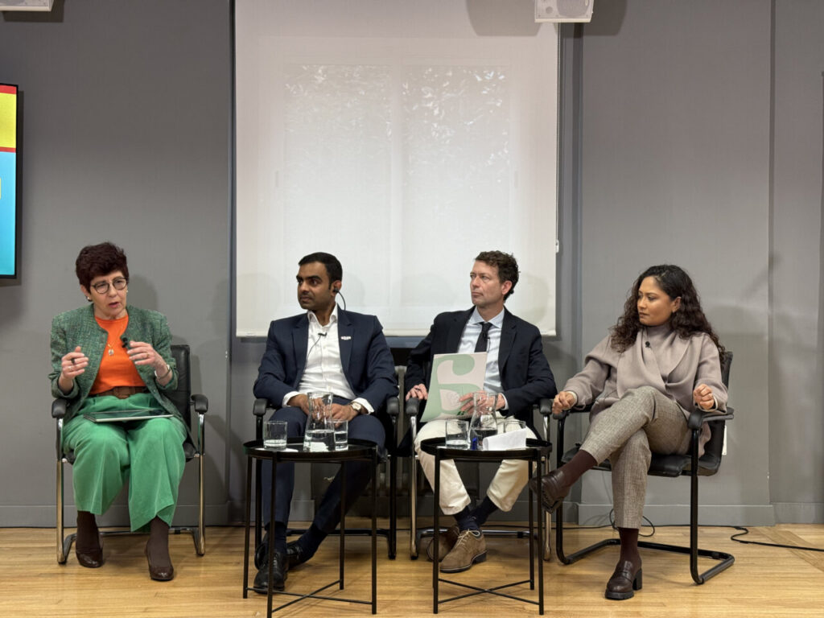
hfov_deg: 39.7
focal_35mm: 48
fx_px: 1143
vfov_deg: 30.3
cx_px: 412
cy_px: 309
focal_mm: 6.76
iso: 100
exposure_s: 1/100
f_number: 1.78
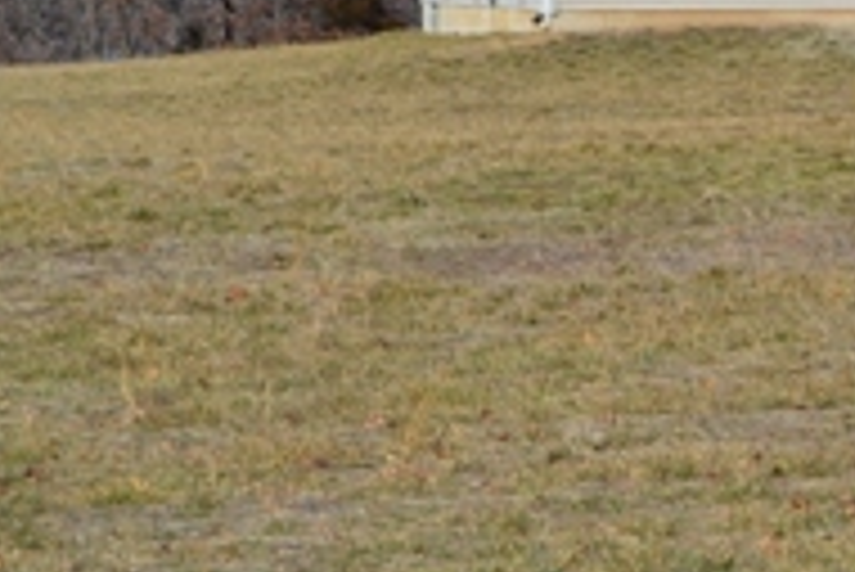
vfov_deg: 4.9
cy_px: -110
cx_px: 1292
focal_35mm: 278
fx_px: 6600
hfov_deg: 7.3
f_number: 8
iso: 100
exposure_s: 1/250
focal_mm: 55
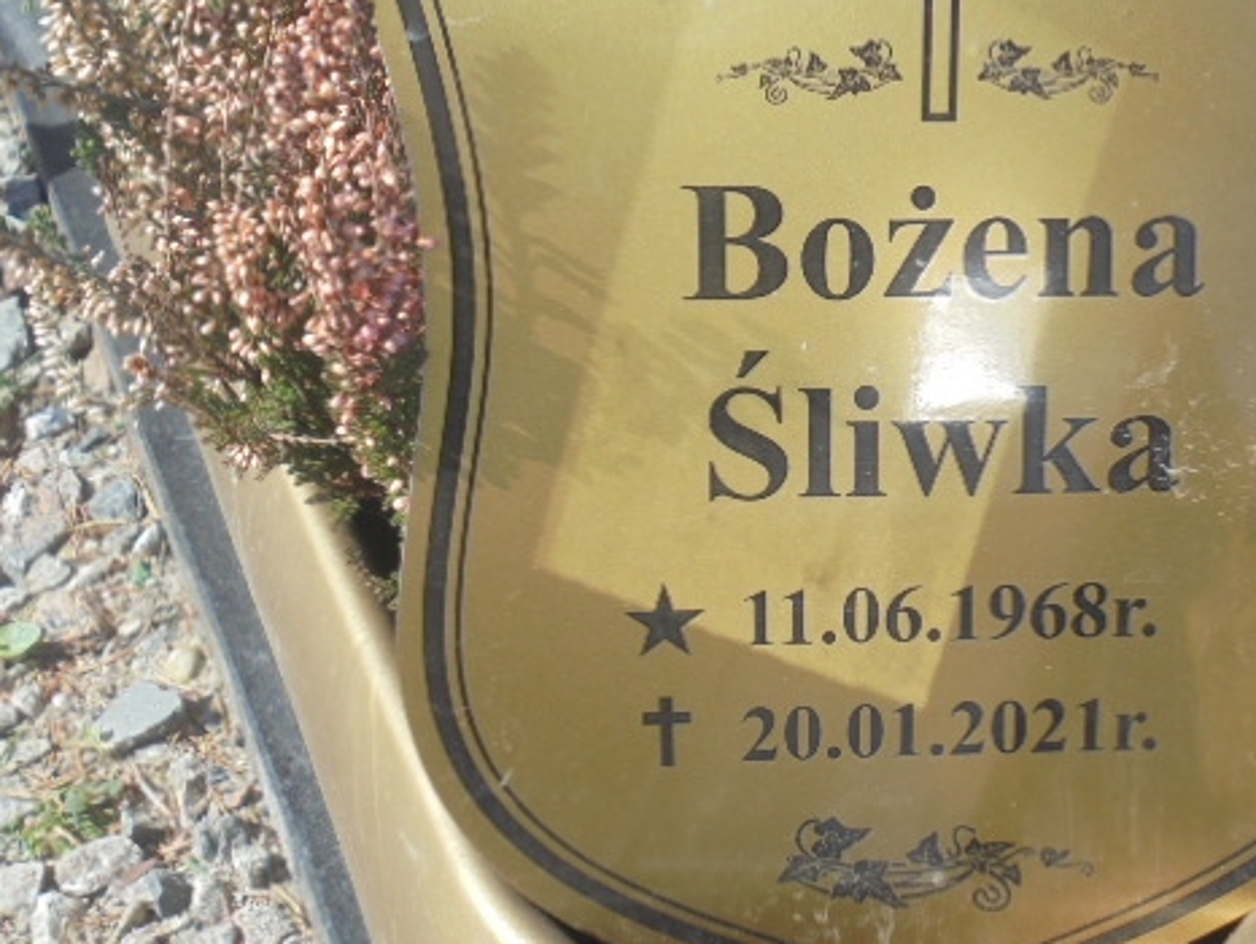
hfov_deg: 32.5
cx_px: 822
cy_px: 483
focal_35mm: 59
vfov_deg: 24.8
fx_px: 2142
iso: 100
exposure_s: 1/320
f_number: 4.5
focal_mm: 7.8
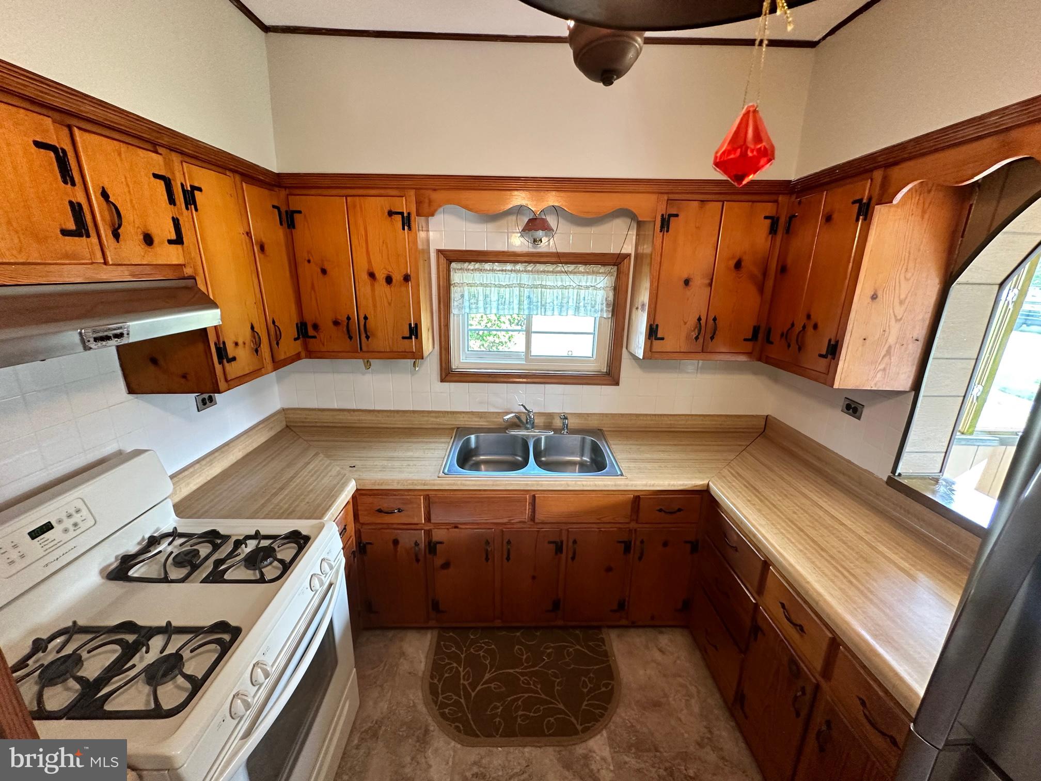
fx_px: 421
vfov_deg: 85.7
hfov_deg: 102.1
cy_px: 390
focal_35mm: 14
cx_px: 520
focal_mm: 2.22
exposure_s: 1/60
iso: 250
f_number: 2.2
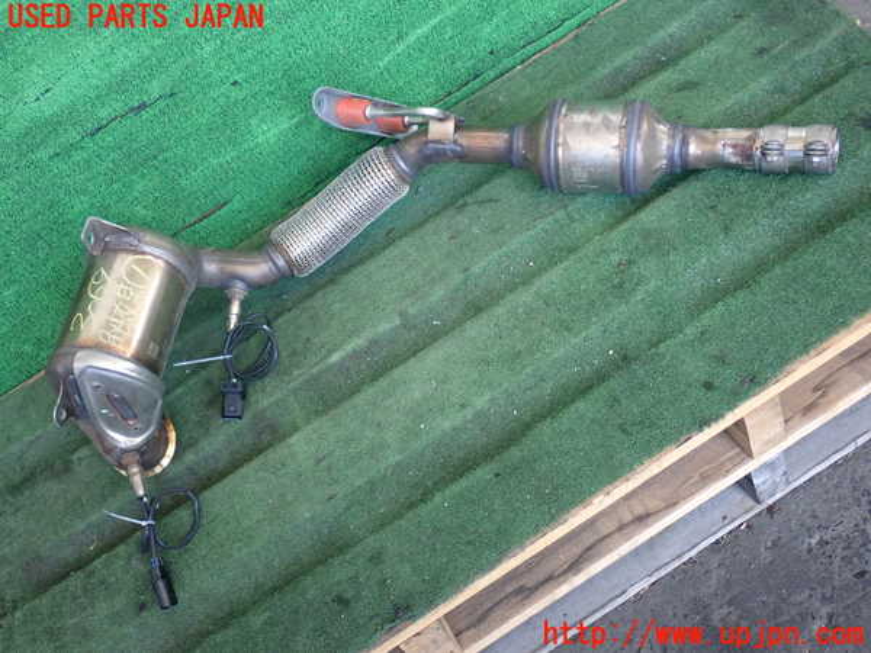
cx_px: 436
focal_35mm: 41
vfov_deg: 35.1
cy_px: 326
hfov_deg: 45.8
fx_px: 1032
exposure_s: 1/125
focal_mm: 7.31
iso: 500
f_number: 2.8
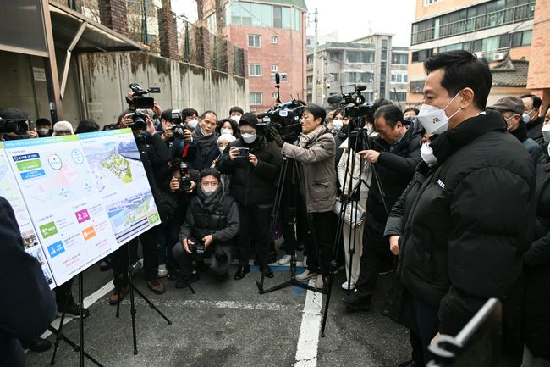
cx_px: 275
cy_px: 184
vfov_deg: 53.1
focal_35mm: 24
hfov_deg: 73.8
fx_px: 367
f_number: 5.6
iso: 800
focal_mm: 24
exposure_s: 1/250
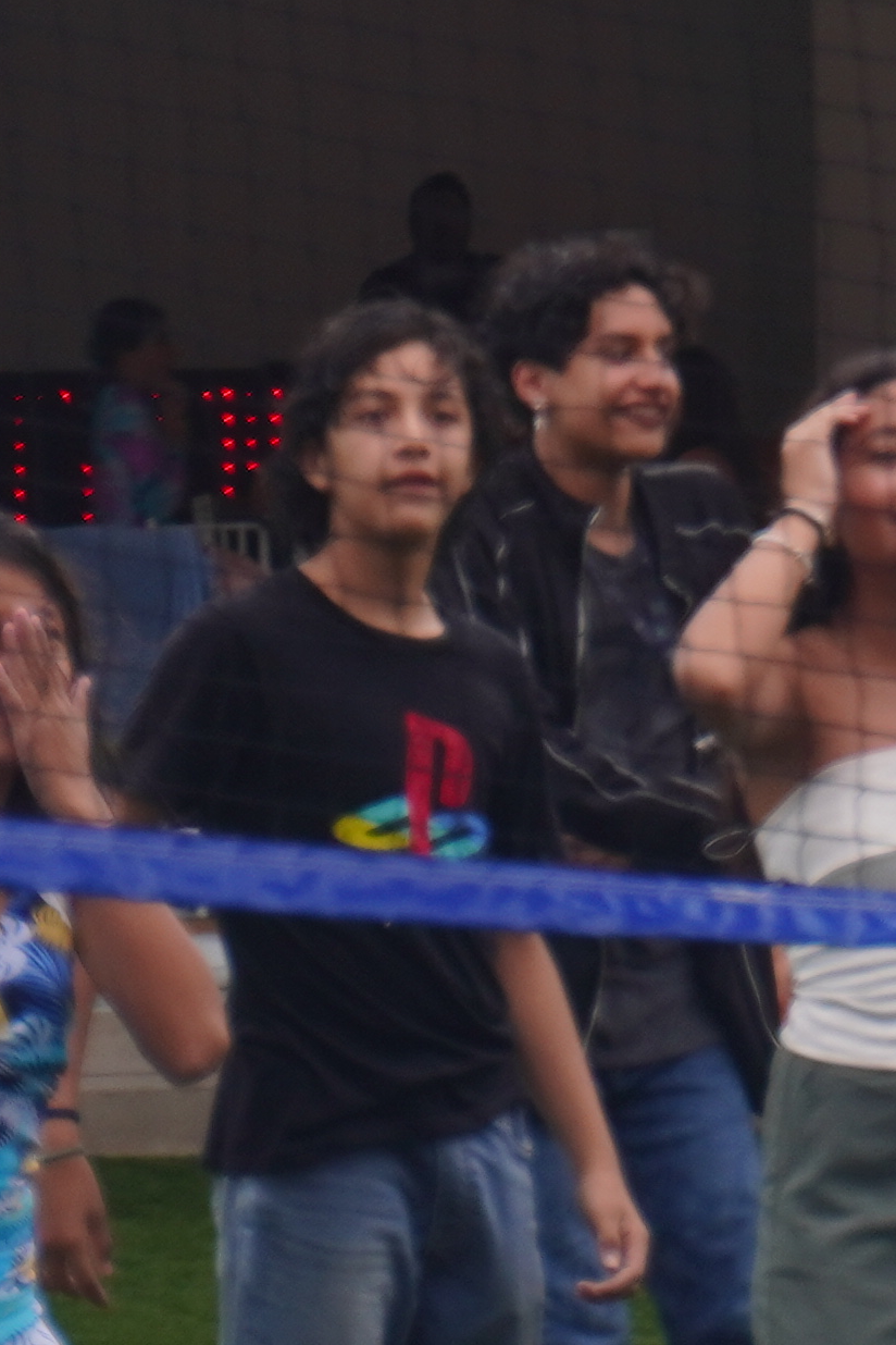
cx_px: 1837
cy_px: -727
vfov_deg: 5.6
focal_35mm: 364
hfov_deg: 3.7
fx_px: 13588
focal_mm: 50
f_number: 5.6
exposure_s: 1/80
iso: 100
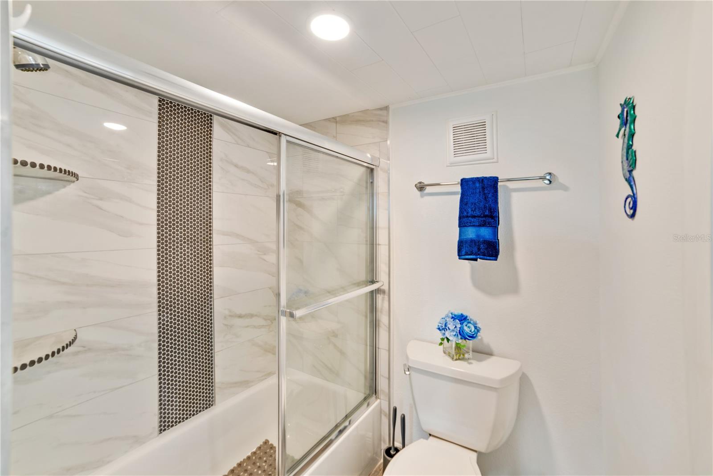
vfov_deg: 81.2
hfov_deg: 104.2
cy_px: 238
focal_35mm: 14
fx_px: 277
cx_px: 356
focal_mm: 14
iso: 100
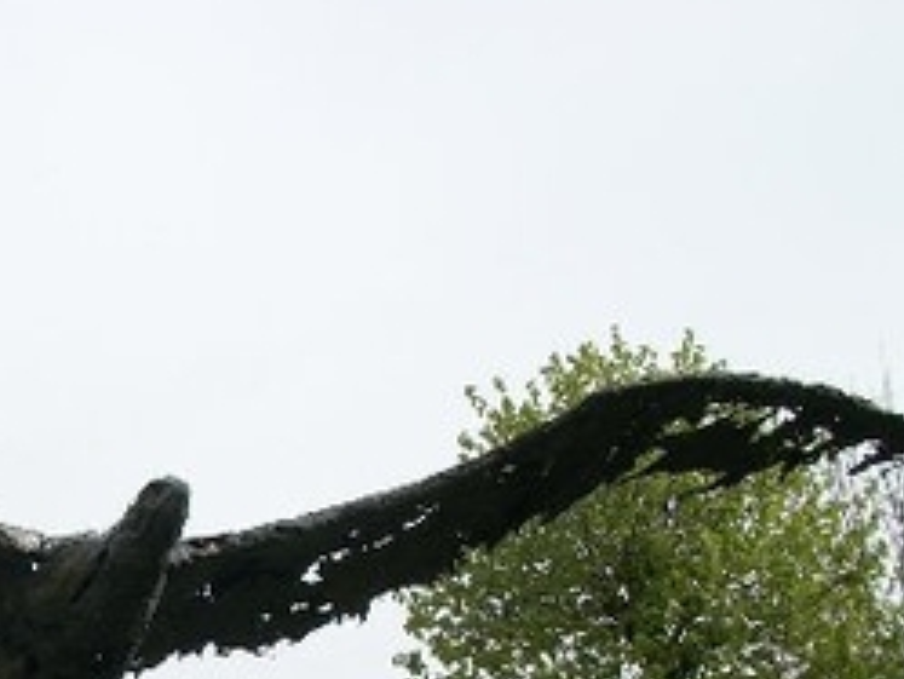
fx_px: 2012
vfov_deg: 18.3
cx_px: -22
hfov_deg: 24.1
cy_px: 792
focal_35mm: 77
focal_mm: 5.7
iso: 80
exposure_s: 1/125
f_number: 8.8
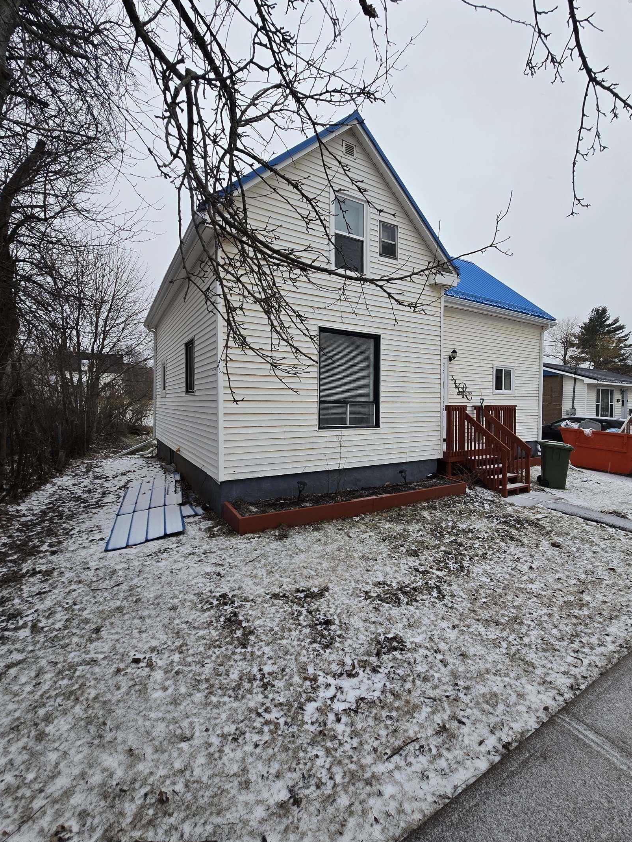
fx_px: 341
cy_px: 418
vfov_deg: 102.1
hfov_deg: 85.6
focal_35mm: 14
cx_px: 337
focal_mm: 2.2
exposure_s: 1/361
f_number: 2.2
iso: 50
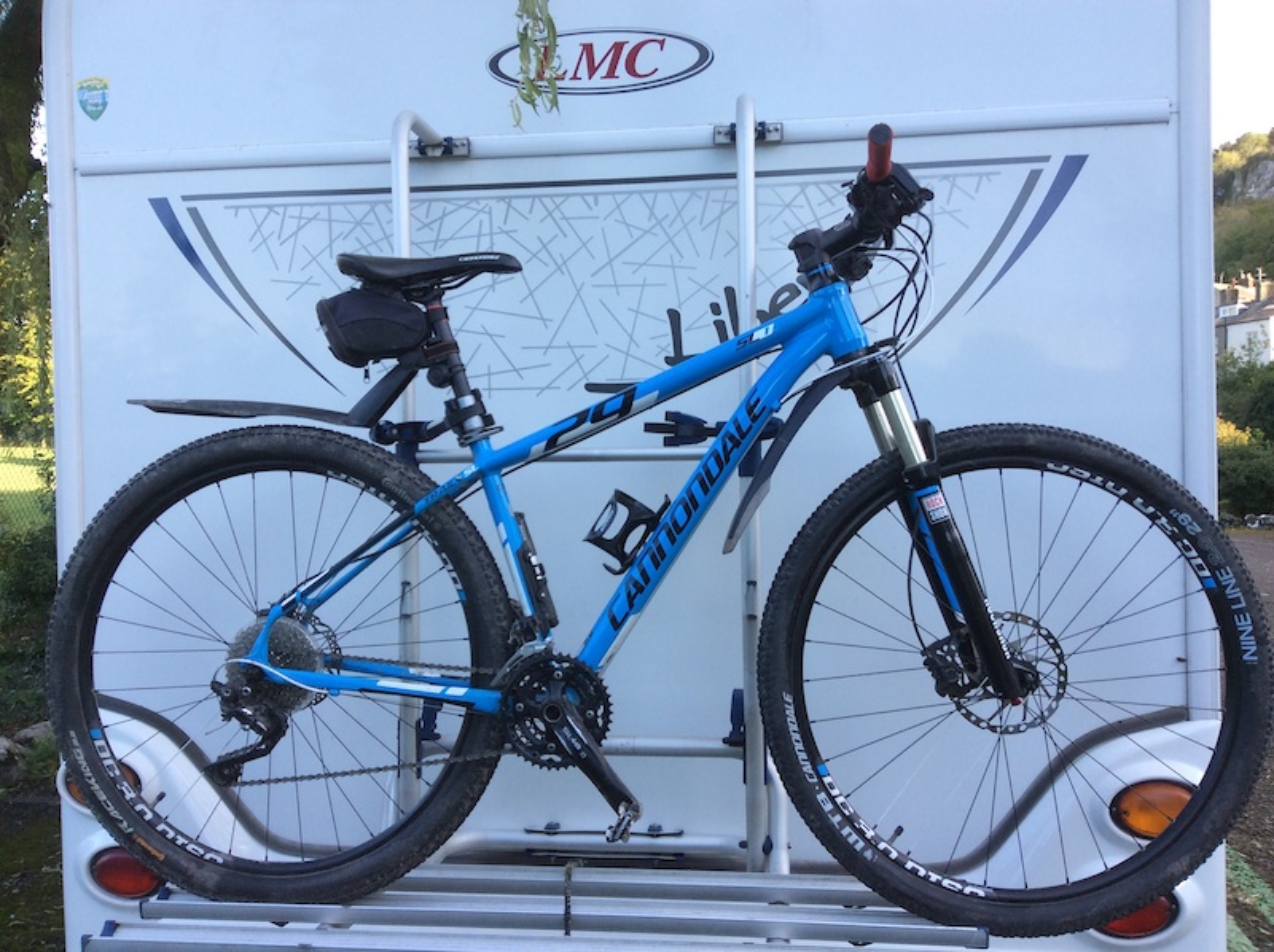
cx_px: 637
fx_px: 1176
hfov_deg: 56.9
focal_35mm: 32
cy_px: 476
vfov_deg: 44.1
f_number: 2.4
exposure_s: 1/136
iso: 32
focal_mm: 3.3
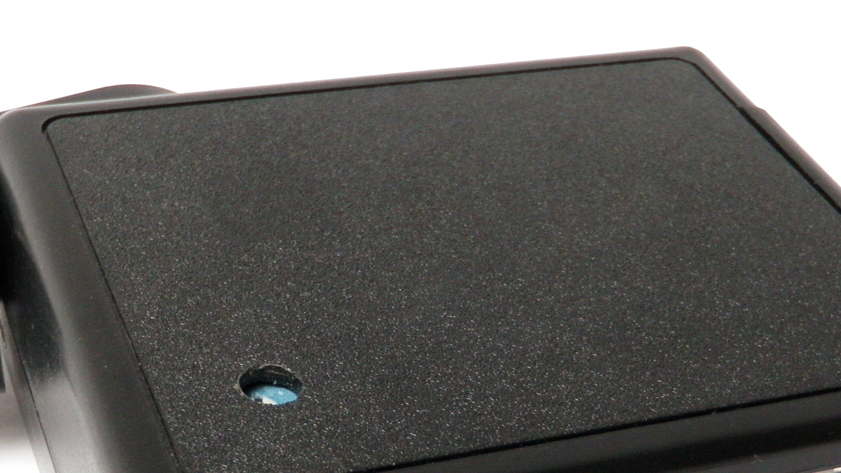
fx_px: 1583
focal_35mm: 71
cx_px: 431
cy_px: 447
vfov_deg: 16.7
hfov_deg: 29.7
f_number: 4.1
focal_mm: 6.53
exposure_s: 1/25
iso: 200
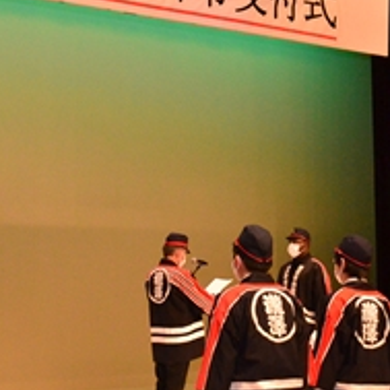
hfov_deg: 17.1
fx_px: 1287
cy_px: 187
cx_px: 301
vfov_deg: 17.2
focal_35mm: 101
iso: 4000
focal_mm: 30
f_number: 6.3
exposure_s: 1/250
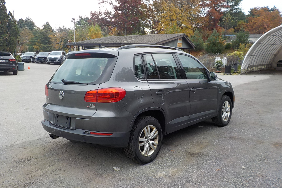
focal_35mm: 32
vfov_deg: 41.1
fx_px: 251
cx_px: 140
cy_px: 98
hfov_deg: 58.7
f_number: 3.3
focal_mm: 4.1
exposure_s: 1/250
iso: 125
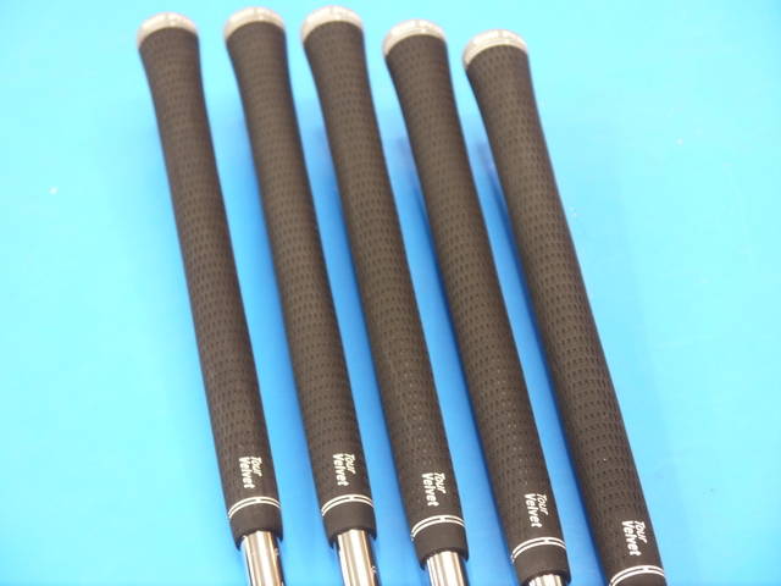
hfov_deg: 23.3
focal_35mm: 84
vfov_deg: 17.6
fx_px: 1895
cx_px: 390
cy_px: 293
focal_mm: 42
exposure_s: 1/60
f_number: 5.6
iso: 800
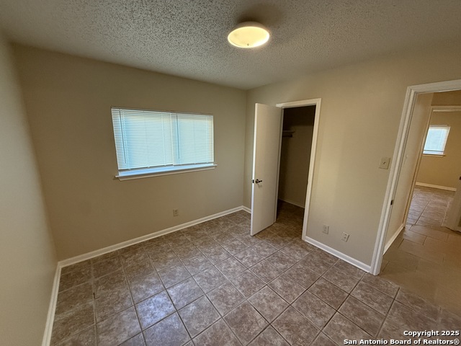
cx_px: 230
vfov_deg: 85.7
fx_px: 186
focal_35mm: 14
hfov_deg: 102.1
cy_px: 173
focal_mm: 2.22
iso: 400
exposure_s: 1/60
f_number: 2.2
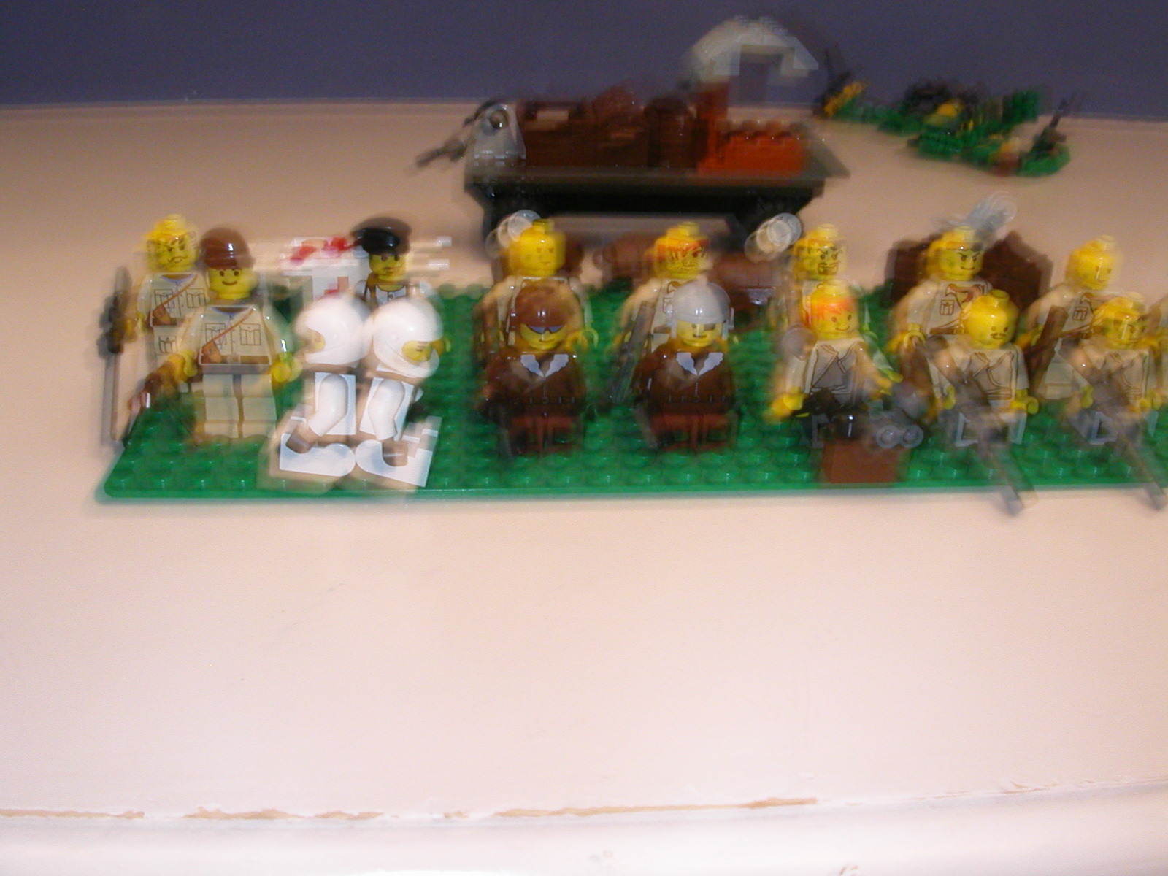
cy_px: 438
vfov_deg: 38.7
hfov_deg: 50.1
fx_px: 1248
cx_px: 584
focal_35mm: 37
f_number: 4.5
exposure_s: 1/1.7
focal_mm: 5.6
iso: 200
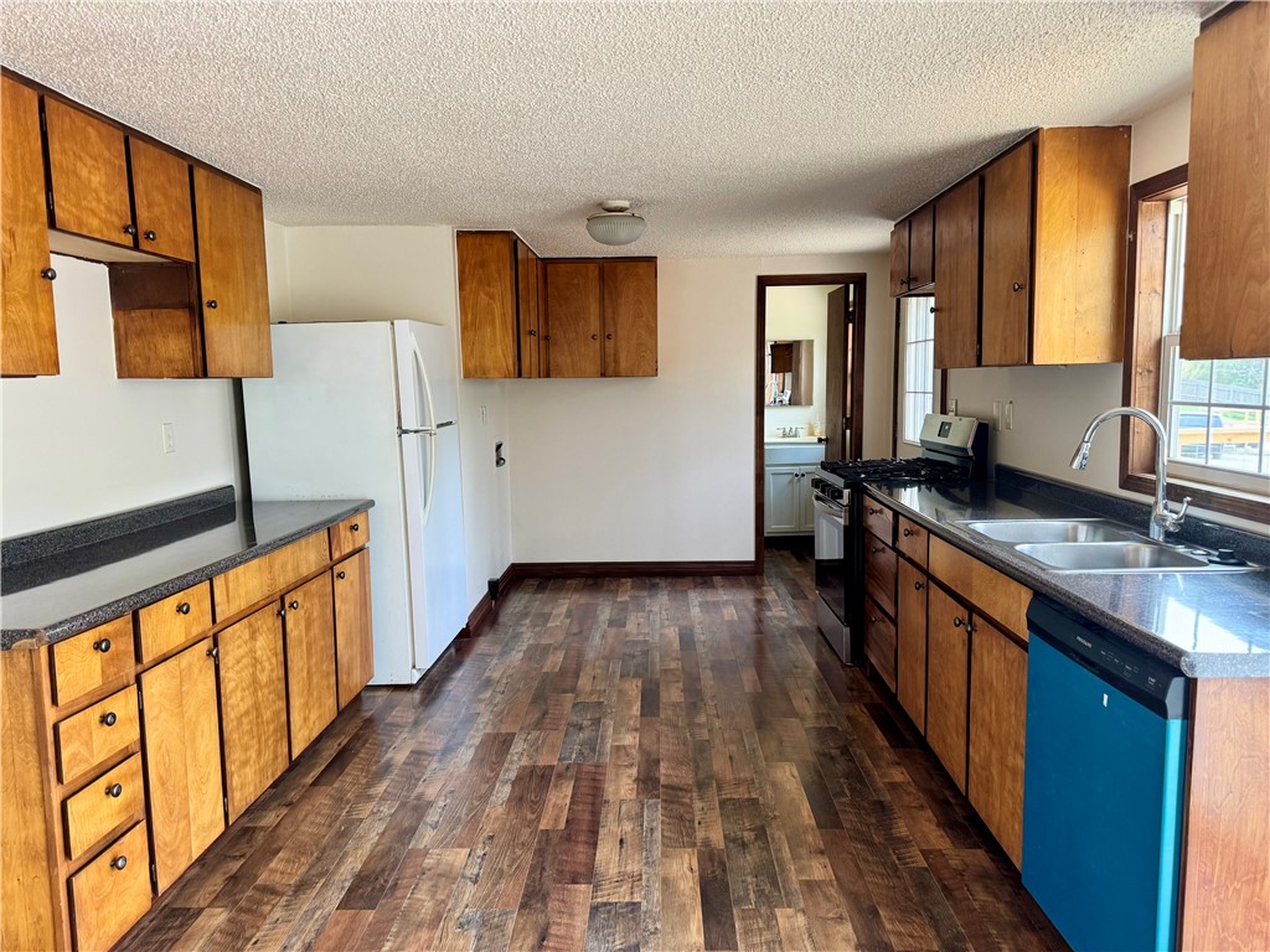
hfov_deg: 71.6
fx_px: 881
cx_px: 635
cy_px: 476
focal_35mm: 24
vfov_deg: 56.8
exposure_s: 1/75
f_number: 1.78
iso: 200
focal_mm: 6.76
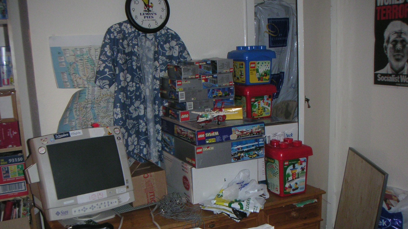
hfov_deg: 48.4
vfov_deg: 28.2
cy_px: 146
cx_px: 204
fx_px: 454
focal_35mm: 42
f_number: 2.8
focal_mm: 6
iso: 160
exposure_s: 1/45
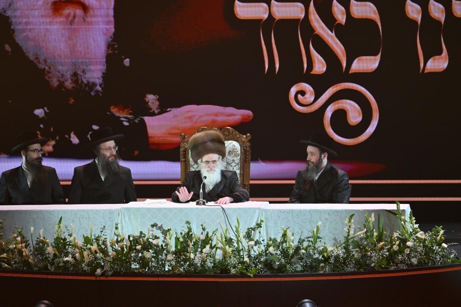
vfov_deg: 4.6
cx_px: 230
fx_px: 3840
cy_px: 154
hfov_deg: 6.9
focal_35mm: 300
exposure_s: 1/320
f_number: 2.8
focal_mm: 200
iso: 125
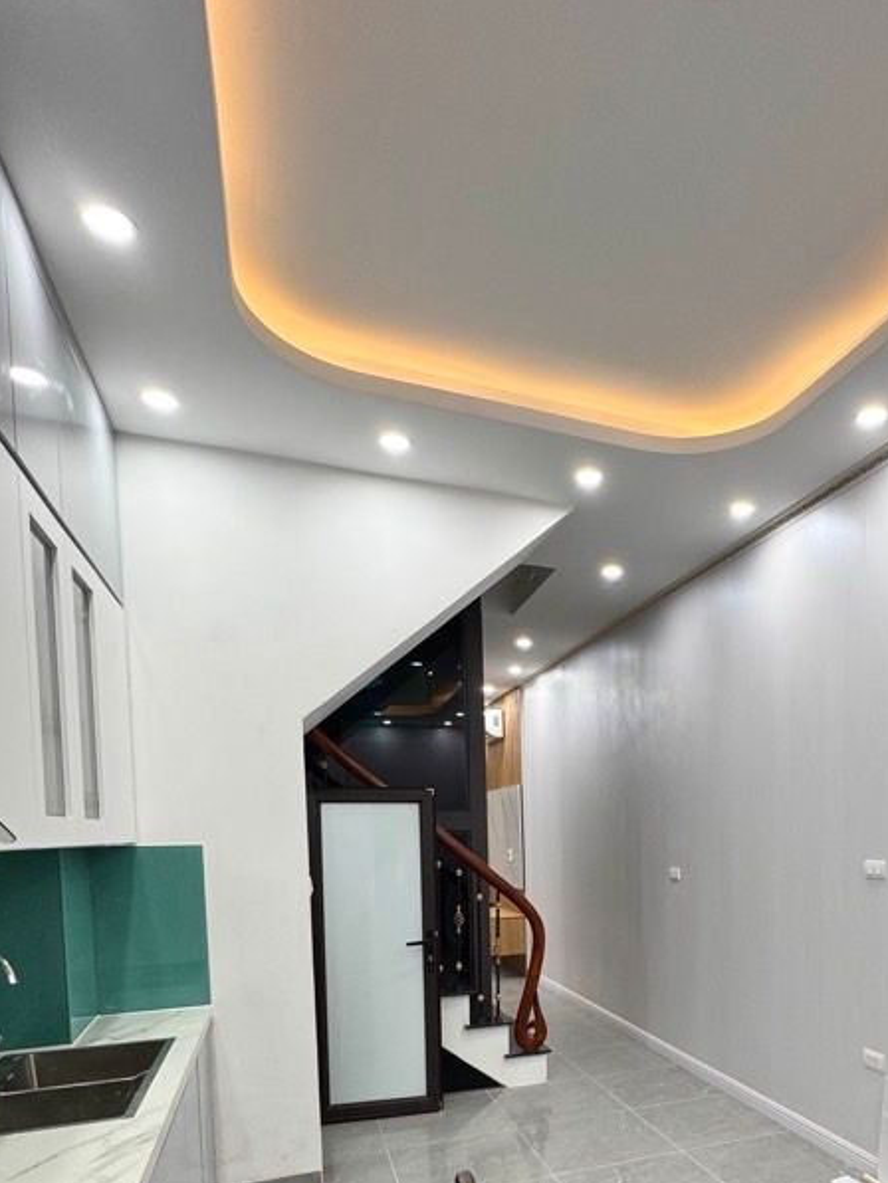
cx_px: 644
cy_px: 880
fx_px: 821
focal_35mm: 24
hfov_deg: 54.7
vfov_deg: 67.3
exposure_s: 1/100
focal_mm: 2.22
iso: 125
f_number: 2.2
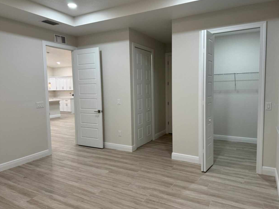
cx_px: 144
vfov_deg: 54.9
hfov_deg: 69.4
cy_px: 104
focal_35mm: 25
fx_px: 202
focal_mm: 6.76
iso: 200
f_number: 1.78
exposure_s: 1/120
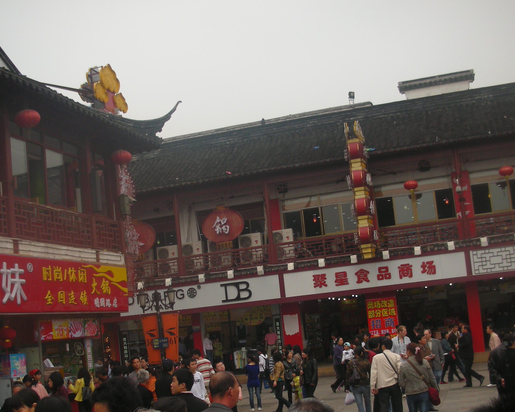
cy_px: 265
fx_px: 732
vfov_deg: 31.3
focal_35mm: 48
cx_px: 213
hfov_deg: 38.7
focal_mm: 5.8
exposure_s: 1/412
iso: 50
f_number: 2.8
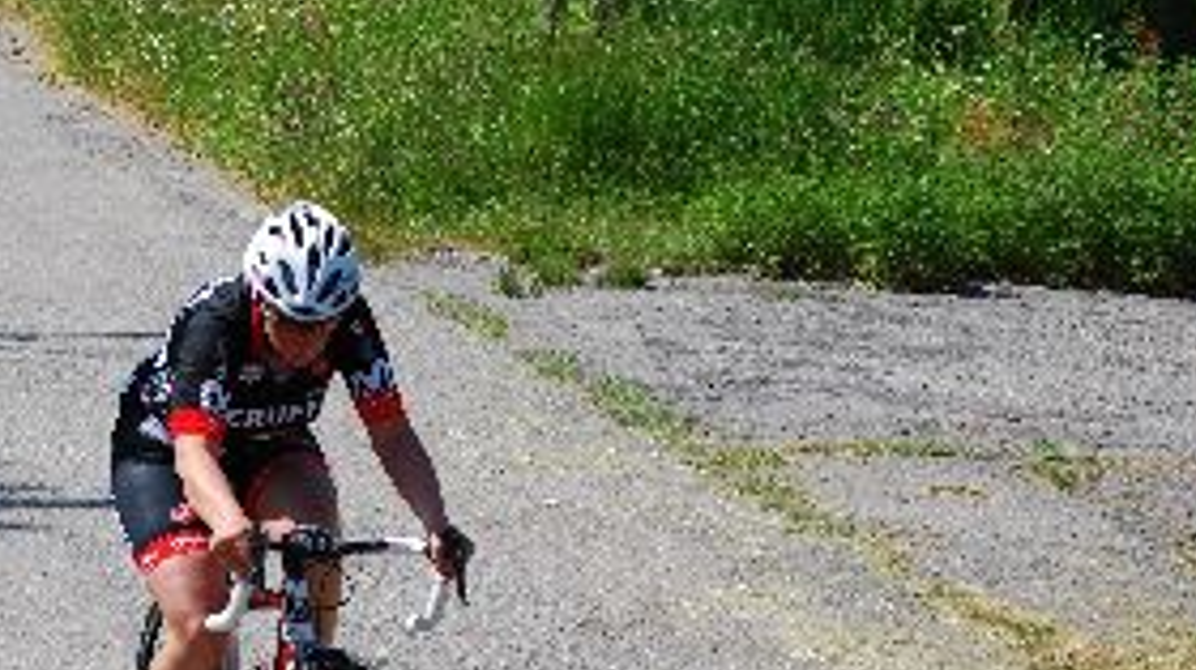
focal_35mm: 248
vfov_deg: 4.9
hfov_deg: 8.7
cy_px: 467
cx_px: 308
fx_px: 7859
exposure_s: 1/125
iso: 100
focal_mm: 98
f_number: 11
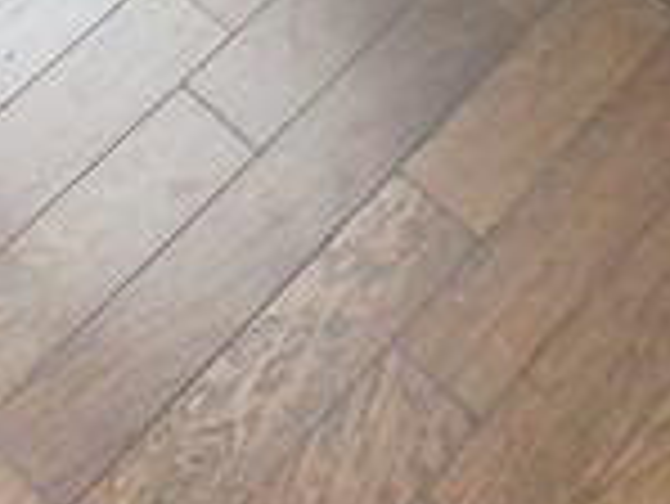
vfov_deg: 14.6
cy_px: -382
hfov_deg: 20.6
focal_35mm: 90
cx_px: 751
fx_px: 1743
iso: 800
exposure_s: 1/20
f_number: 3.5
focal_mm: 3.7
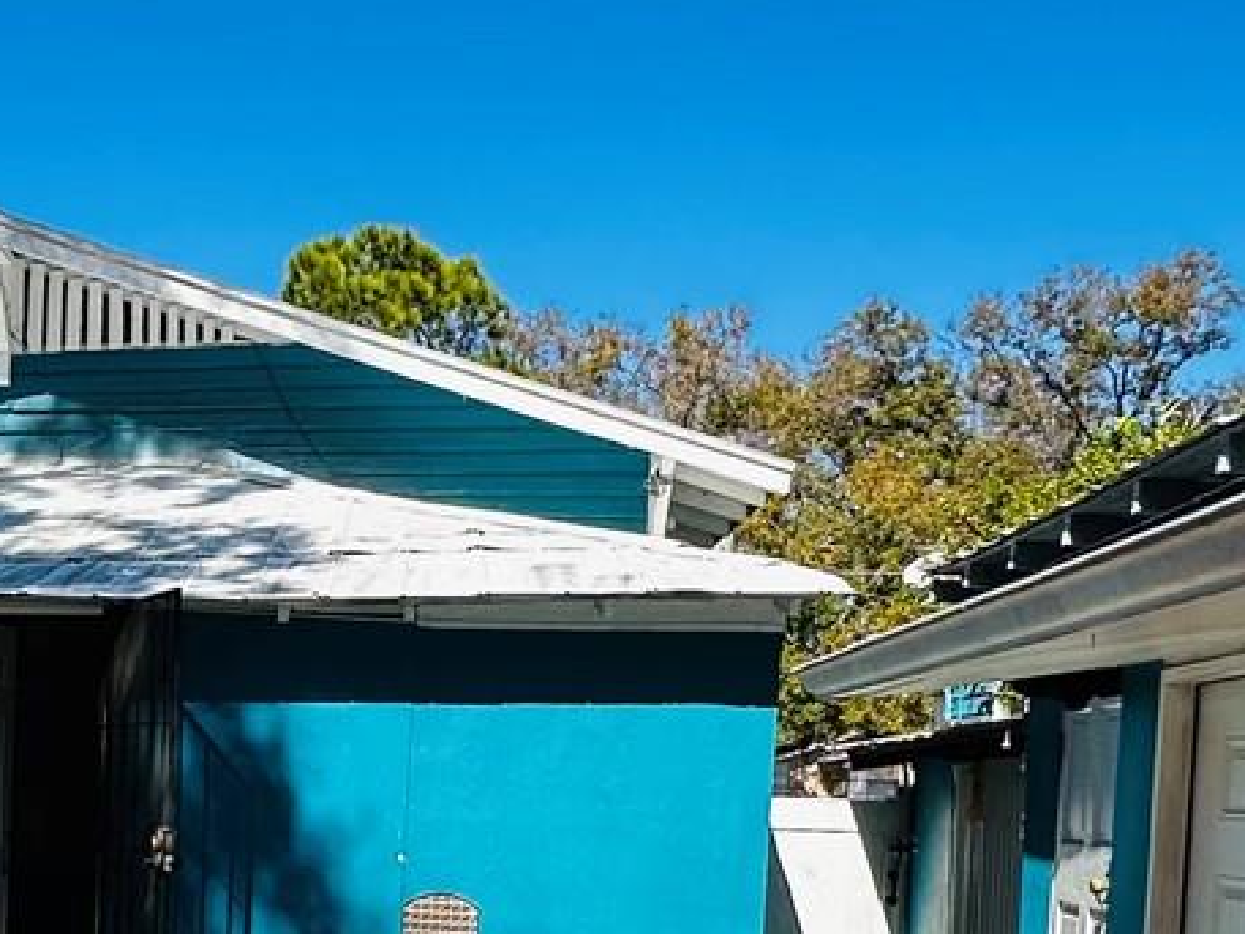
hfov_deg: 35.1
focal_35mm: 49
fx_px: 1763
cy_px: 831
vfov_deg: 28.6
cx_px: -16
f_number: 2.2
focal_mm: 2.22
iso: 50
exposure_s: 1/1689
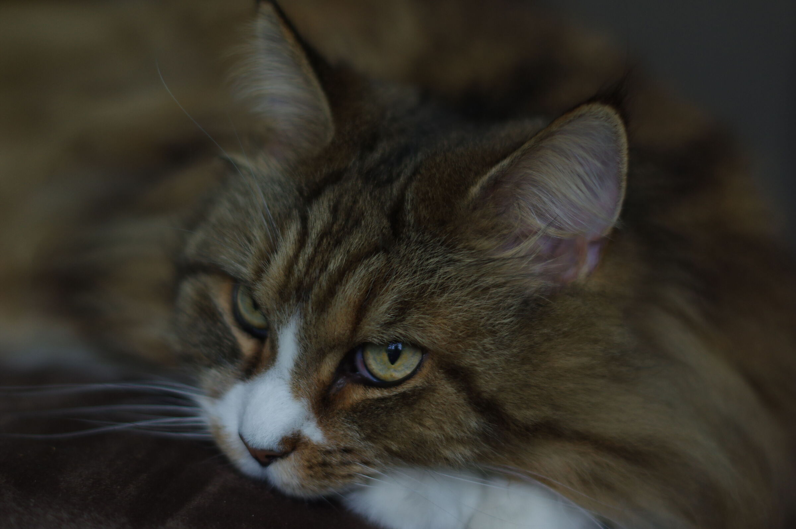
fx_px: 1657
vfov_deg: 18.2
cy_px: 264
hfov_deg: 27.0
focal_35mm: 75
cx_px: 398
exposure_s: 1/200
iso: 400
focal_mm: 50
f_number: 1.8
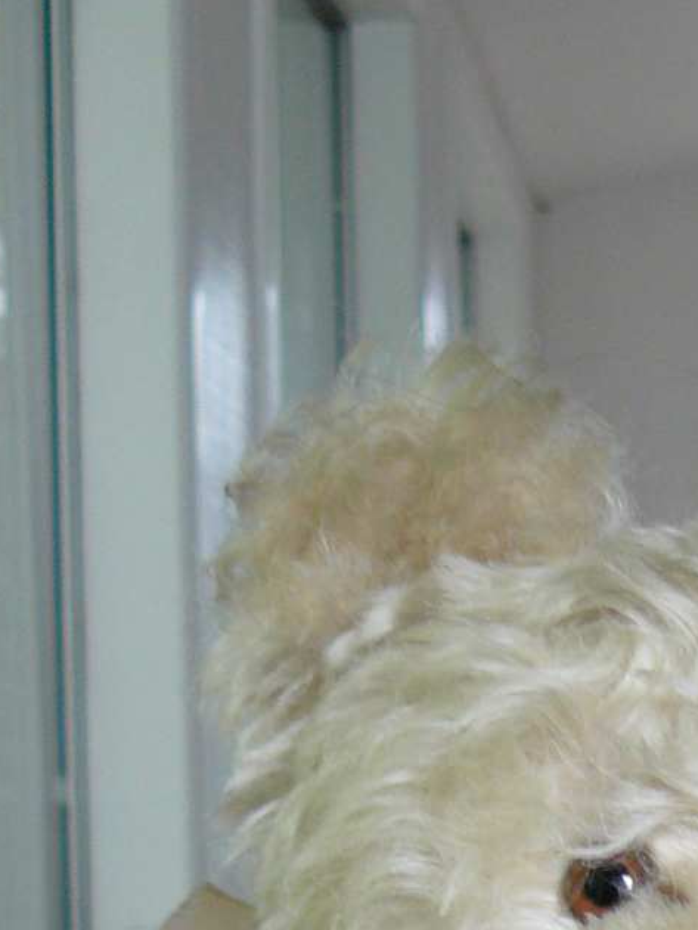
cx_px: 785
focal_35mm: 117
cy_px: 1262
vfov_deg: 15.8
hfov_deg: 12.4
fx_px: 3143
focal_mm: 6
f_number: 2.8
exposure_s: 1/30
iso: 125
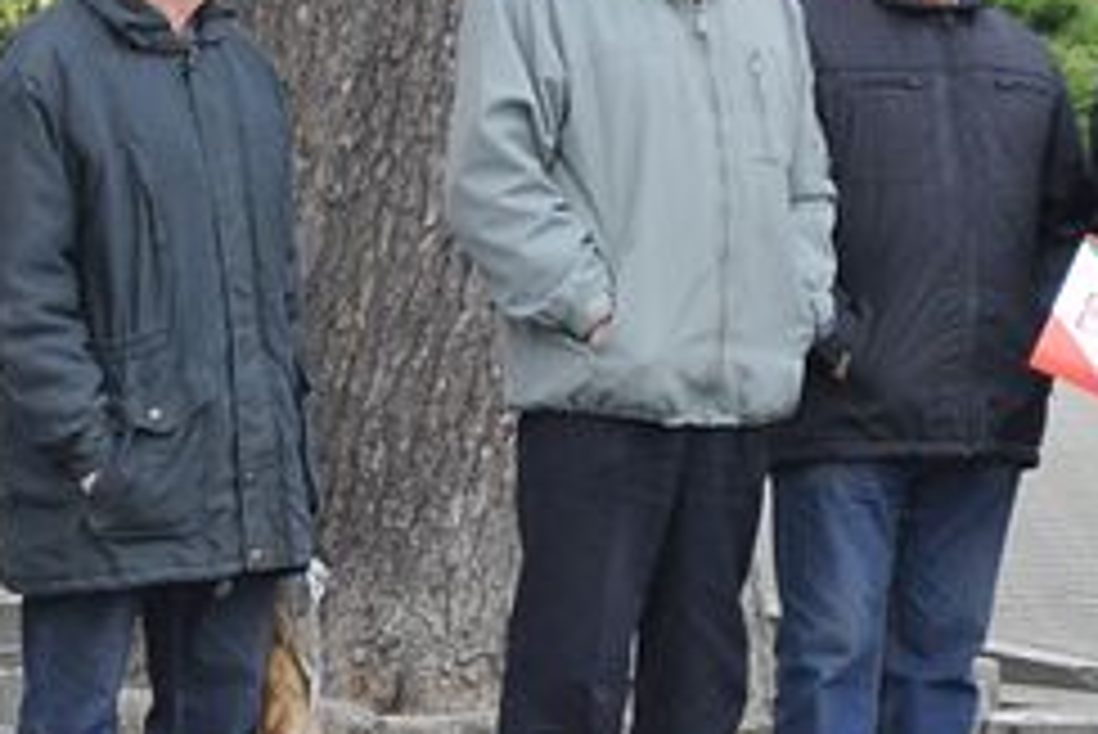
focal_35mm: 548
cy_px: 412
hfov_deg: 3.8
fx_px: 16715
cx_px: -117
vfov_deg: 2.5
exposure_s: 1/160
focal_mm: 105
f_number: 5.6
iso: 800
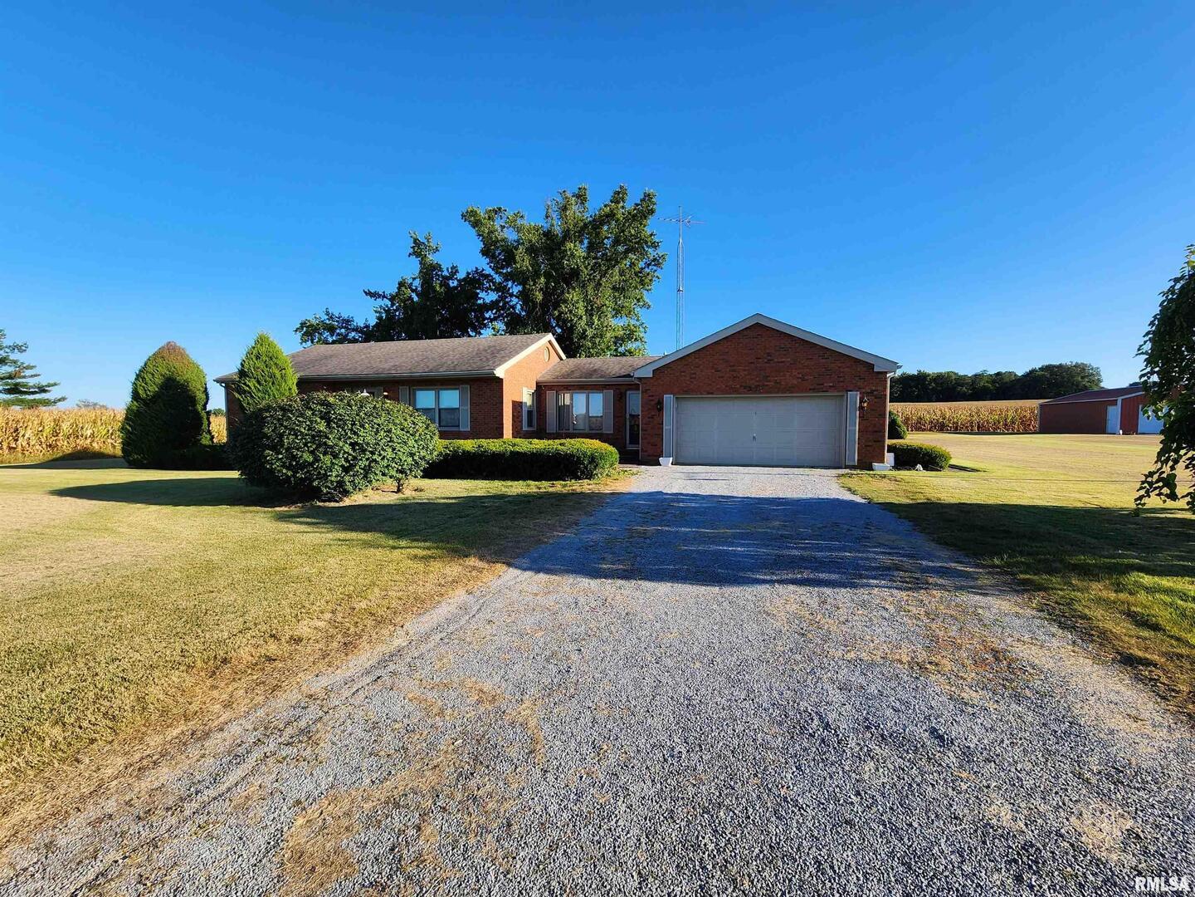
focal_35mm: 13
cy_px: 448
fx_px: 449
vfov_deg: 89.9
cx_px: 598
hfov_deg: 106.2
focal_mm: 2.2
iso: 50
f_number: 2.2
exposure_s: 1/1114
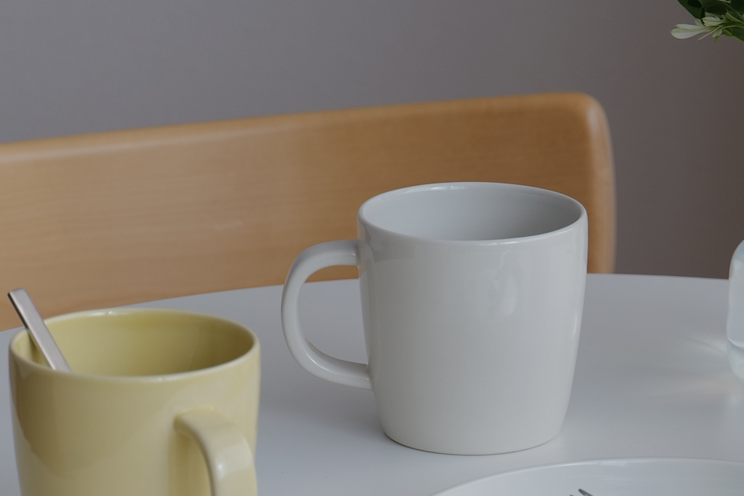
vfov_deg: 5.0
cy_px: 316
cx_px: 551
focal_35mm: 273
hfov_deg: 7.5
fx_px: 5642
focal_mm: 81
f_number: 6.3
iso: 200
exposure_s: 1/80
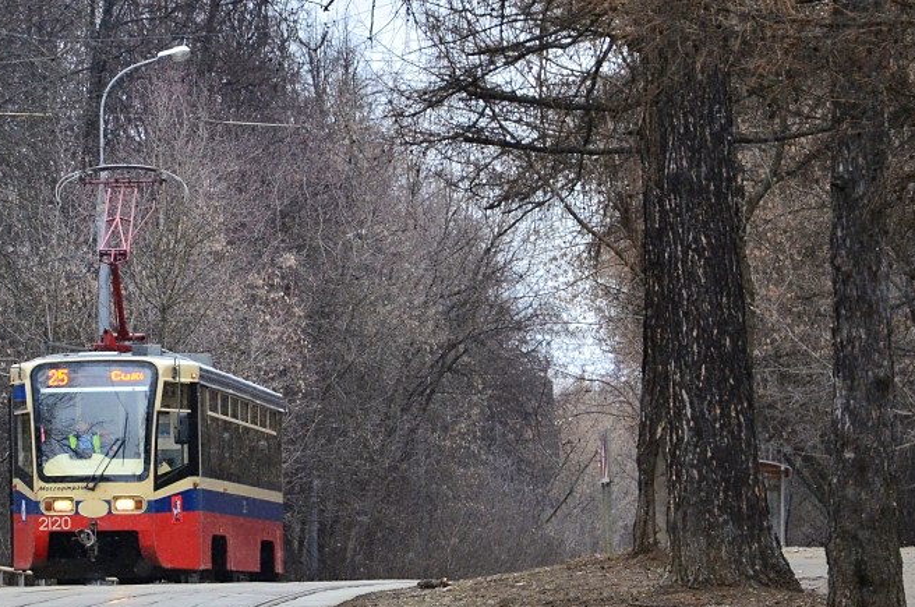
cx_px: 82
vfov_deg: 7.1
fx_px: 4872
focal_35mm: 192
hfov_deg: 10.7
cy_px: 253
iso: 800
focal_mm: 70
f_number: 4
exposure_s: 1/800
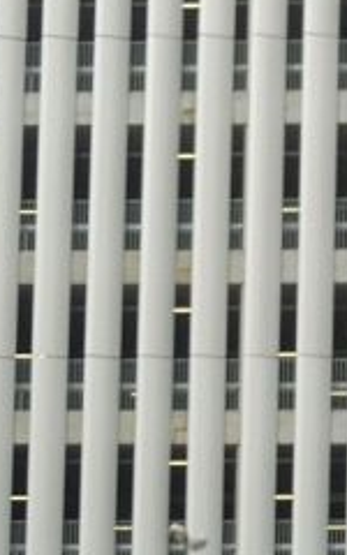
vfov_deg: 6.2
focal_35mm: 338
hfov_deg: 3.7
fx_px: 5114
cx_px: 1150
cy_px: 334
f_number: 5
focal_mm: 13.3
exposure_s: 1/60
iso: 160
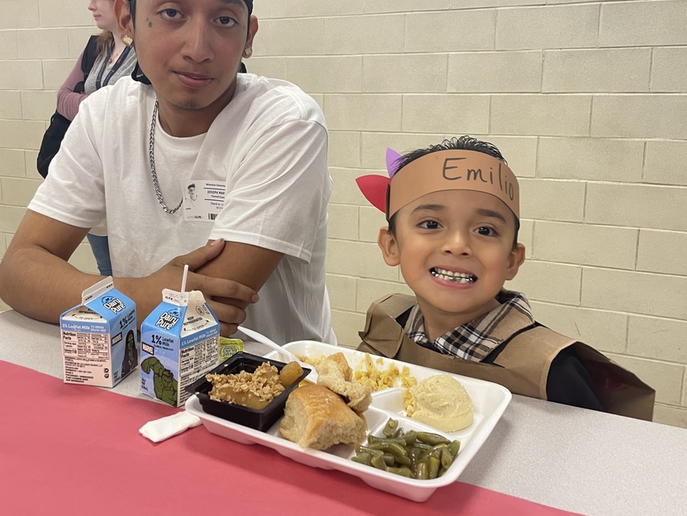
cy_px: 200
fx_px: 635
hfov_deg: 56.8
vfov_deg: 43.9
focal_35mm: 32
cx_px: 344
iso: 100
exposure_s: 1/60
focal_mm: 4.2
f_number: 1.6
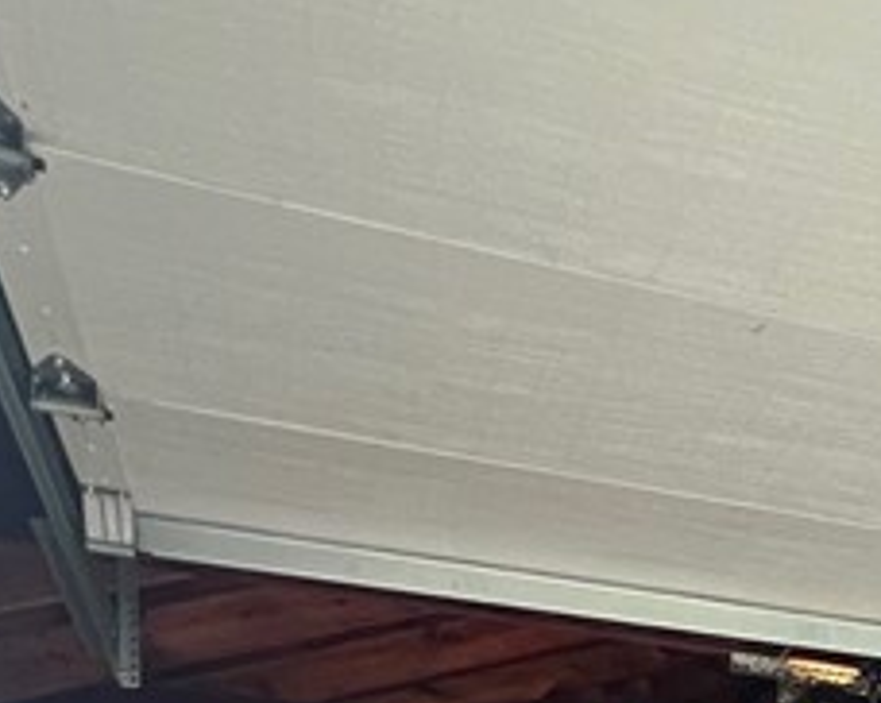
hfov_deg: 29.1
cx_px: 1024
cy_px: 1255
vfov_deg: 19.8
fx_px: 1485
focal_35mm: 57
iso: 320
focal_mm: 1.57
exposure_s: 1/60
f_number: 1.8
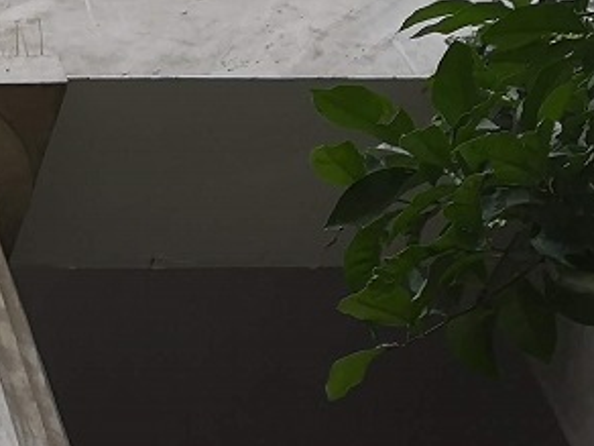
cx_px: -601
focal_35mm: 118
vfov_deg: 12.5
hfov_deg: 14.0
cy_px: 379
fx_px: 2025
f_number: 1.8
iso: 80
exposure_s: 1/50
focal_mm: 3.95
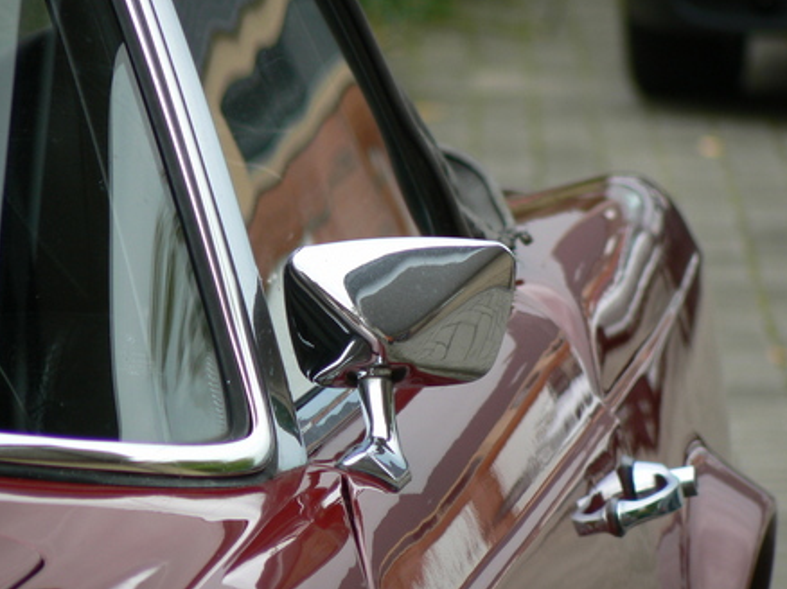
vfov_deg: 3.3
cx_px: 392
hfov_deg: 4.4
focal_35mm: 454
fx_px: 10316
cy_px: 299
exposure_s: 1/125
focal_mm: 72
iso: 80
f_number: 4
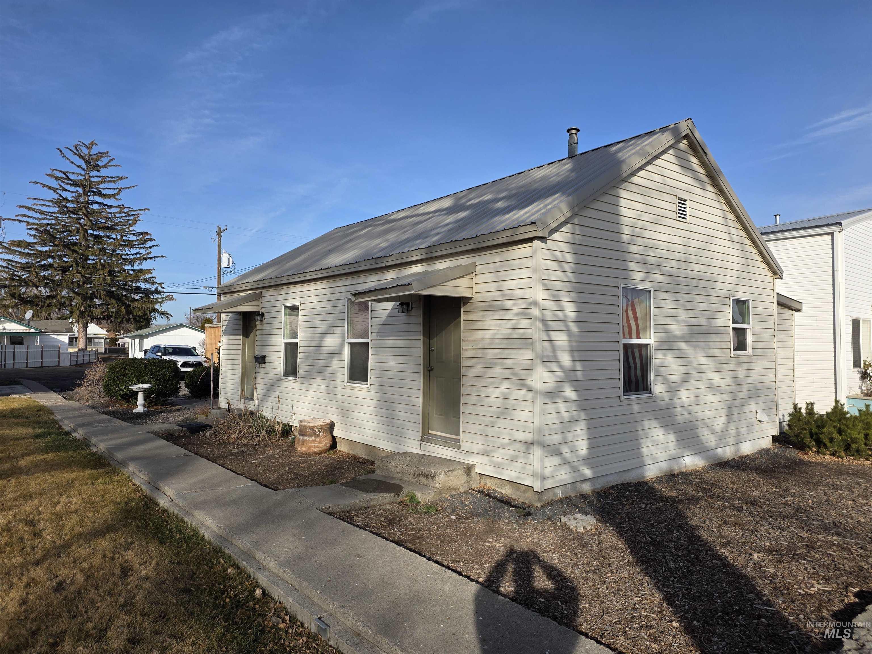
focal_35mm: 23
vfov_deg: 58.9
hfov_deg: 73.9
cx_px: 436
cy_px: 327
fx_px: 579
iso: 80
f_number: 1.7
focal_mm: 6.3
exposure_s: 1/5778
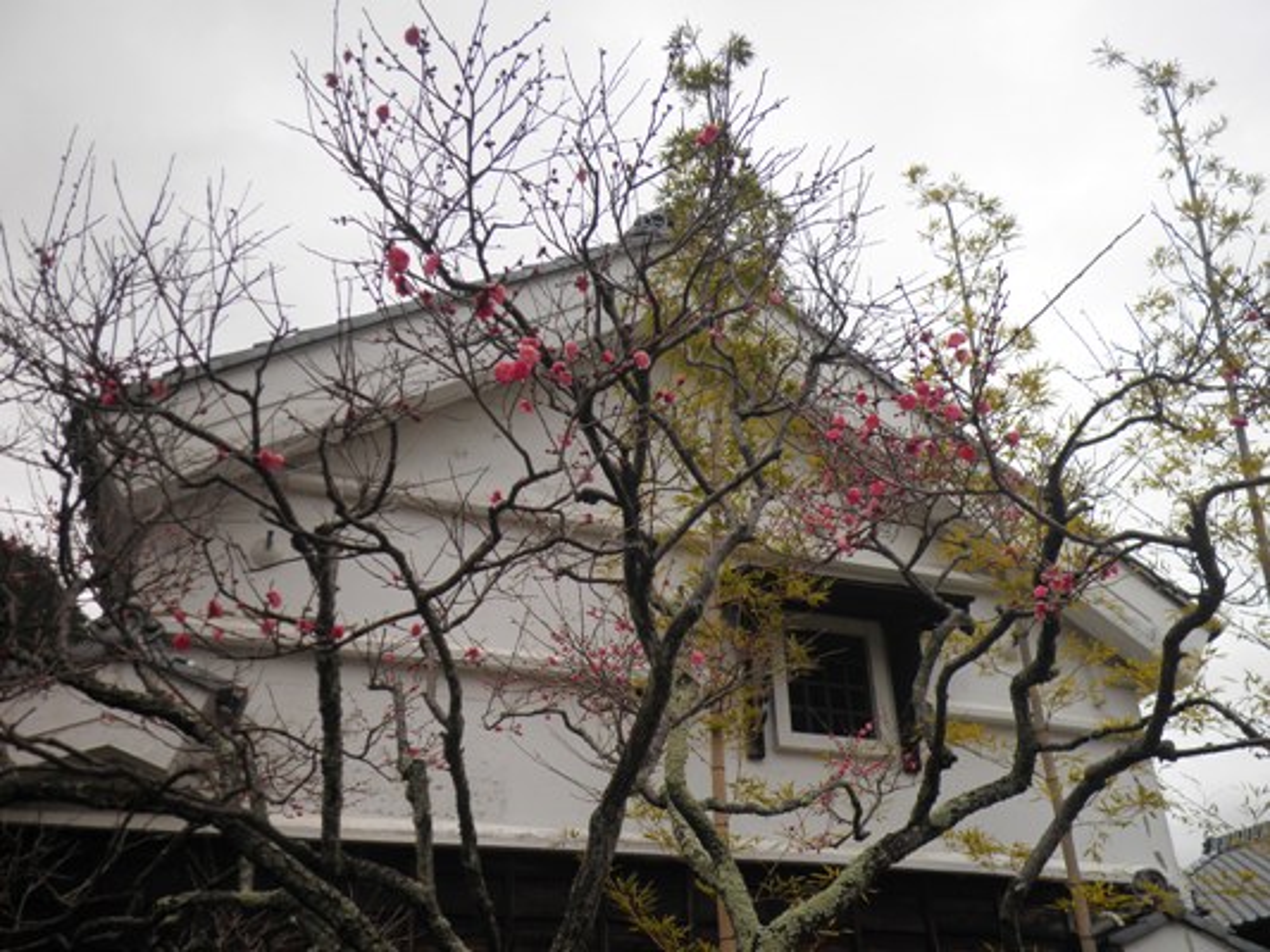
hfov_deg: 58.3
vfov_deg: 45.5
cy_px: 476
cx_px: 635
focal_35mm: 31
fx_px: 1138
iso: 64
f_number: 8.2
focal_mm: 5.5
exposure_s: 1/60
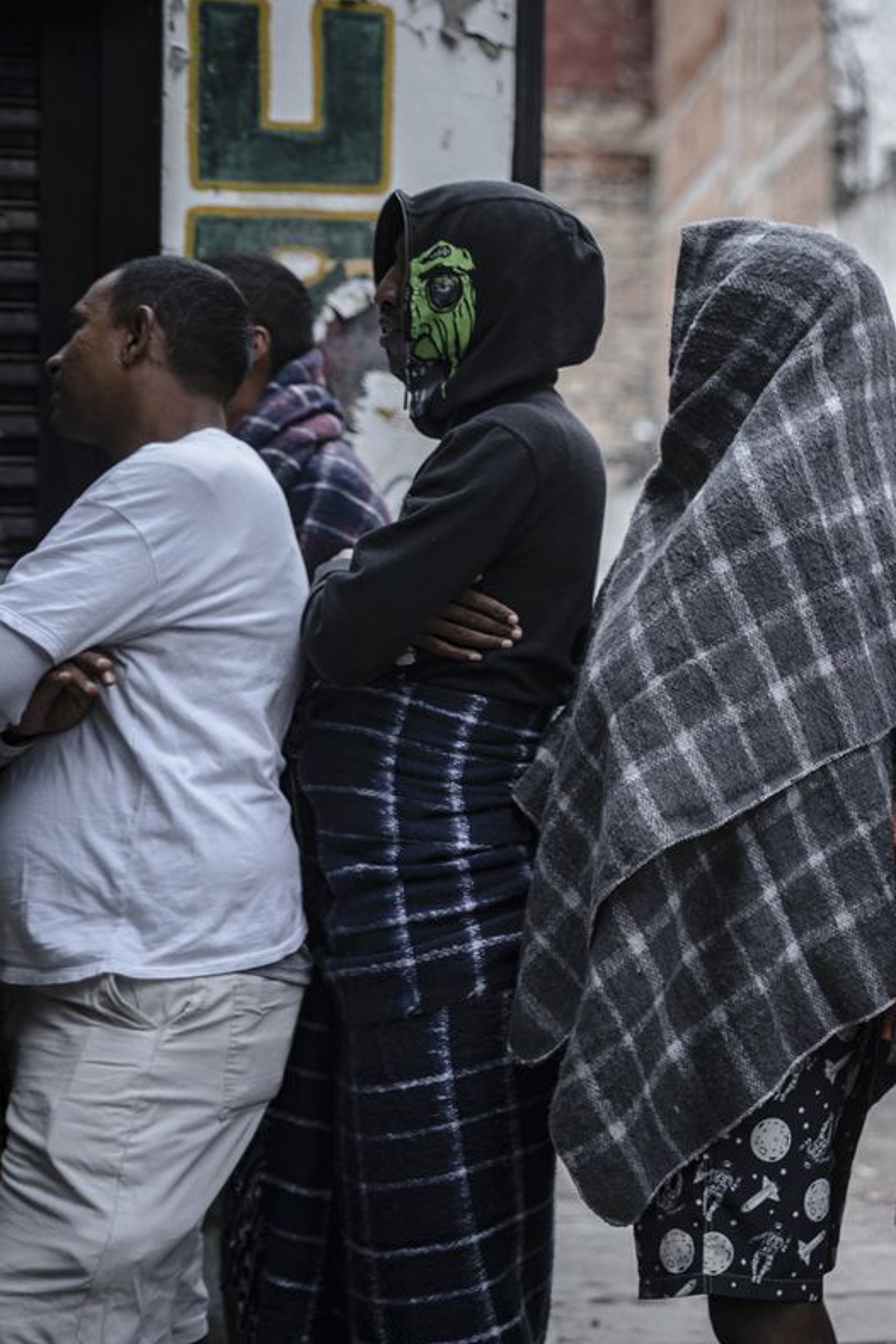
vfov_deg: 26.7
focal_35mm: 76
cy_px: 666
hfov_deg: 17.3
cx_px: 991
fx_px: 2837
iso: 400
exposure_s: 1/800
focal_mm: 50
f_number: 1.8
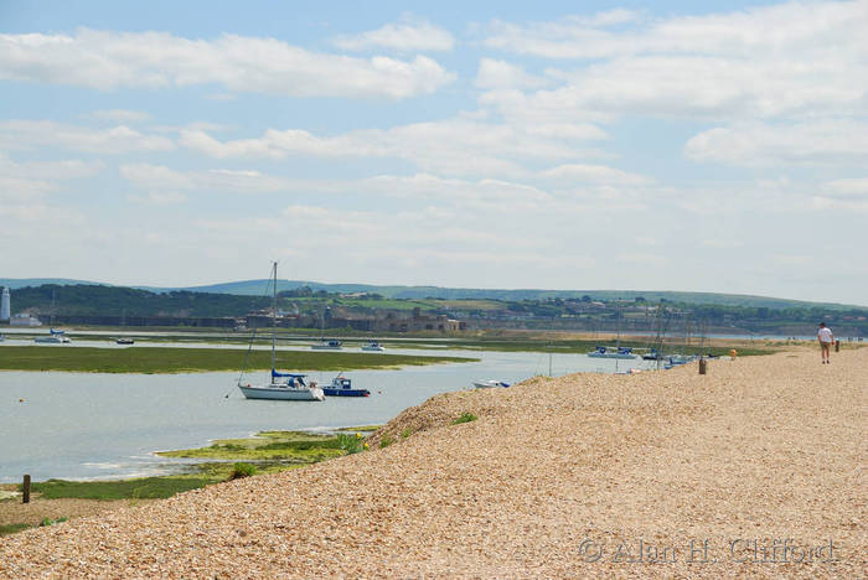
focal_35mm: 105
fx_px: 2534
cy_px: 290
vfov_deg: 13.1
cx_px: 434
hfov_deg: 19.4
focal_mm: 70
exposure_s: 1/320
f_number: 9
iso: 100
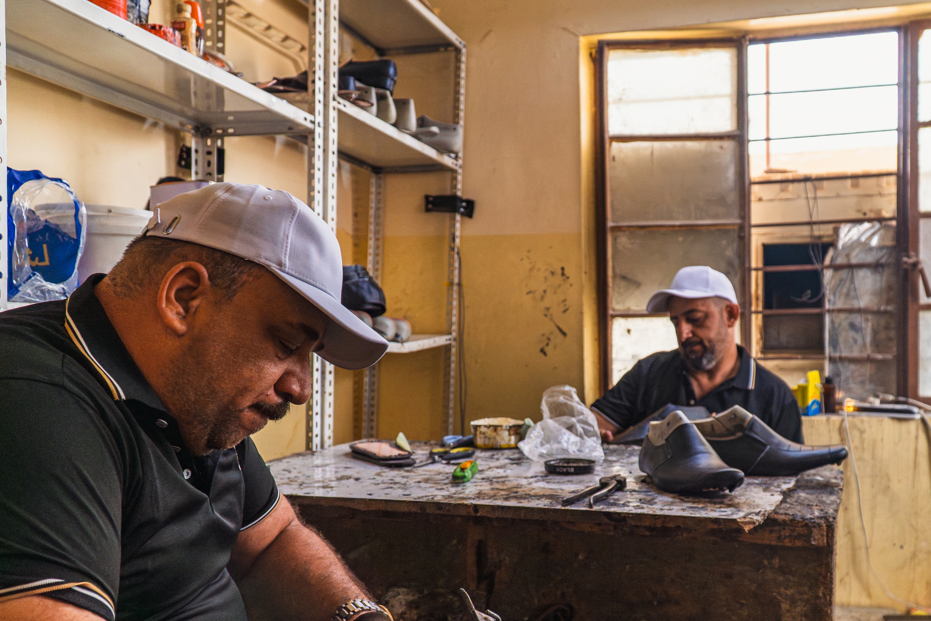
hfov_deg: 55.5
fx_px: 879
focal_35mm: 34
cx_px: 548
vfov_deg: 38.6
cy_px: 391
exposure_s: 1/320
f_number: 4
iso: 3200
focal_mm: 18
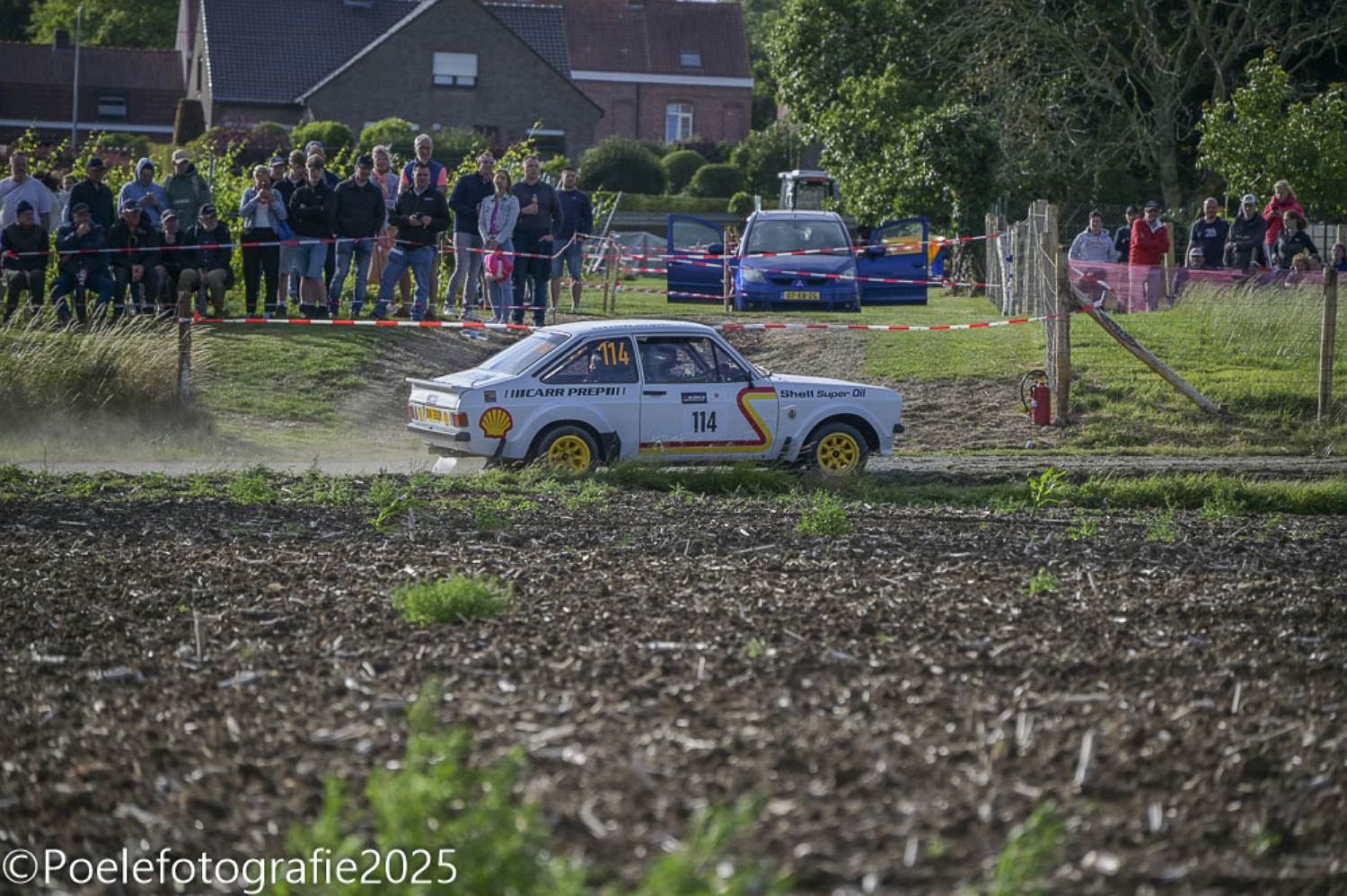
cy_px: 448
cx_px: 674
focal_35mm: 200
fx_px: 7478
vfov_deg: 6.9
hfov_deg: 10.3
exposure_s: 1/1250
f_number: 6.3
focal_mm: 200
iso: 320
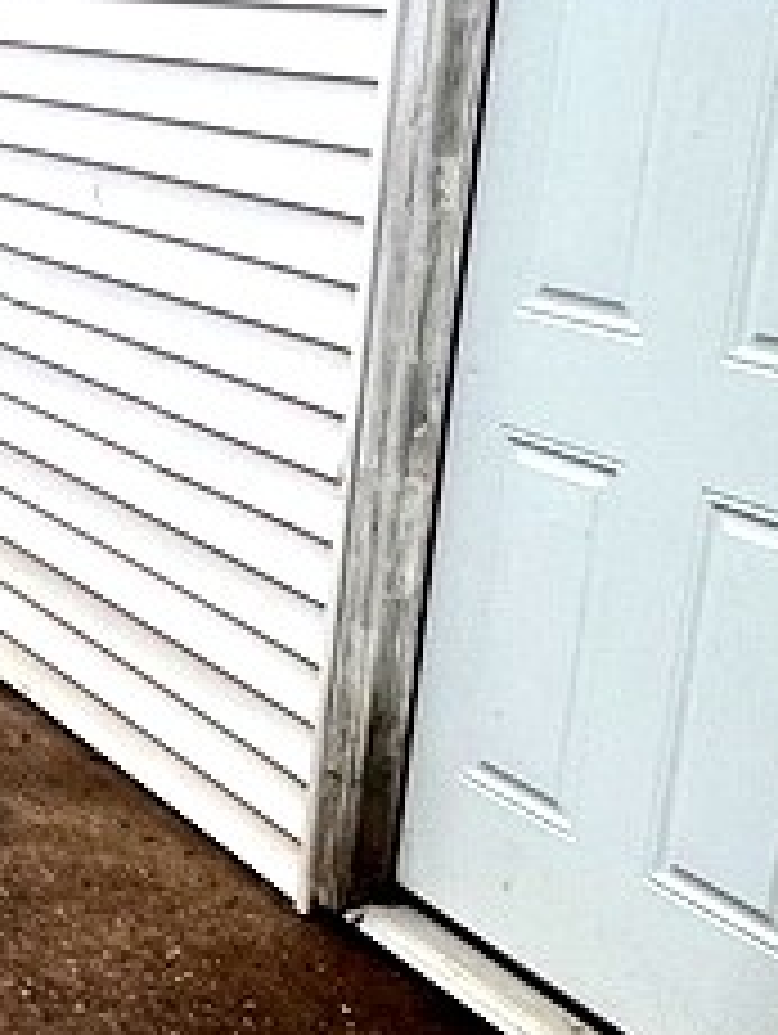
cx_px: -364
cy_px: 454
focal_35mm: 61
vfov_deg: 31.6
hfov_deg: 20.8
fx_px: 1825
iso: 160
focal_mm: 1.57
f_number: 1.8
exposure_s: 1/99
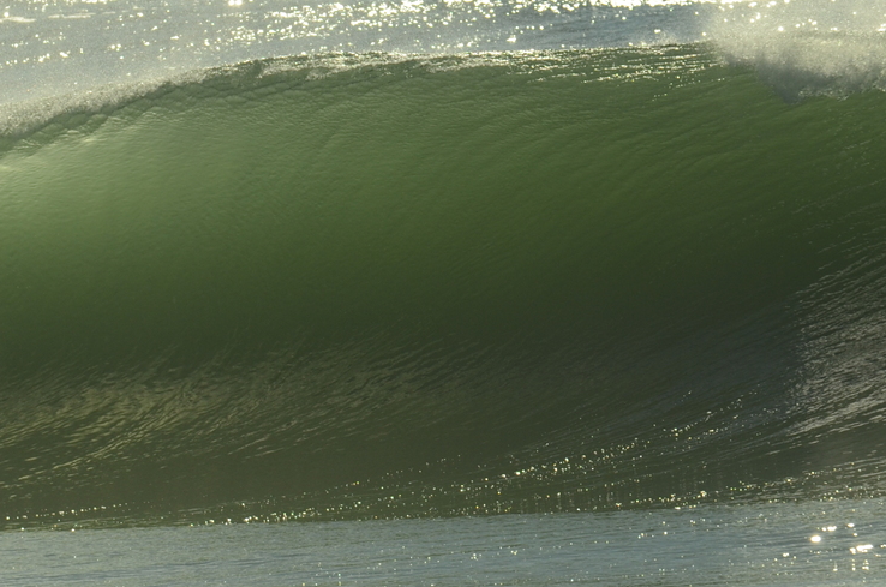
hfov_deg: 3.0
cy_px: 251
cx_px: 300
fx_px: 16777
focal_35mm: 683
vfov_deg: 2.0
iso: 200
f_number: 7.1
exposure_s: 1/1000
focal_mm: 210
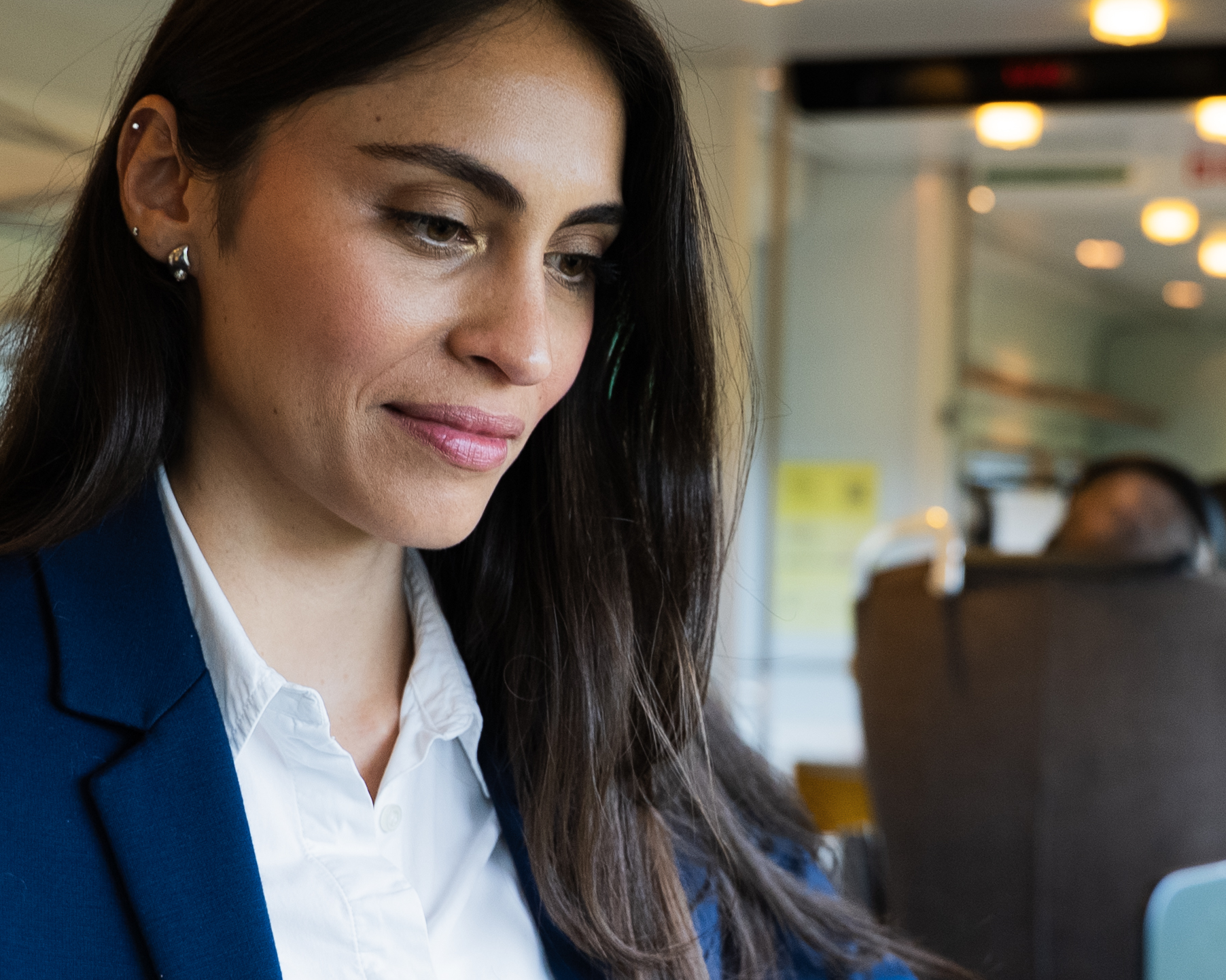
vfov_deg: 23.4
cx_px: 764
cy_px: 621
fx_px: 2362
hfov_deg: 29.0
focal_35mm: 65
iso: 500
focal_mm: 29.5
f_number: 2.8
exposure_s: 1/100
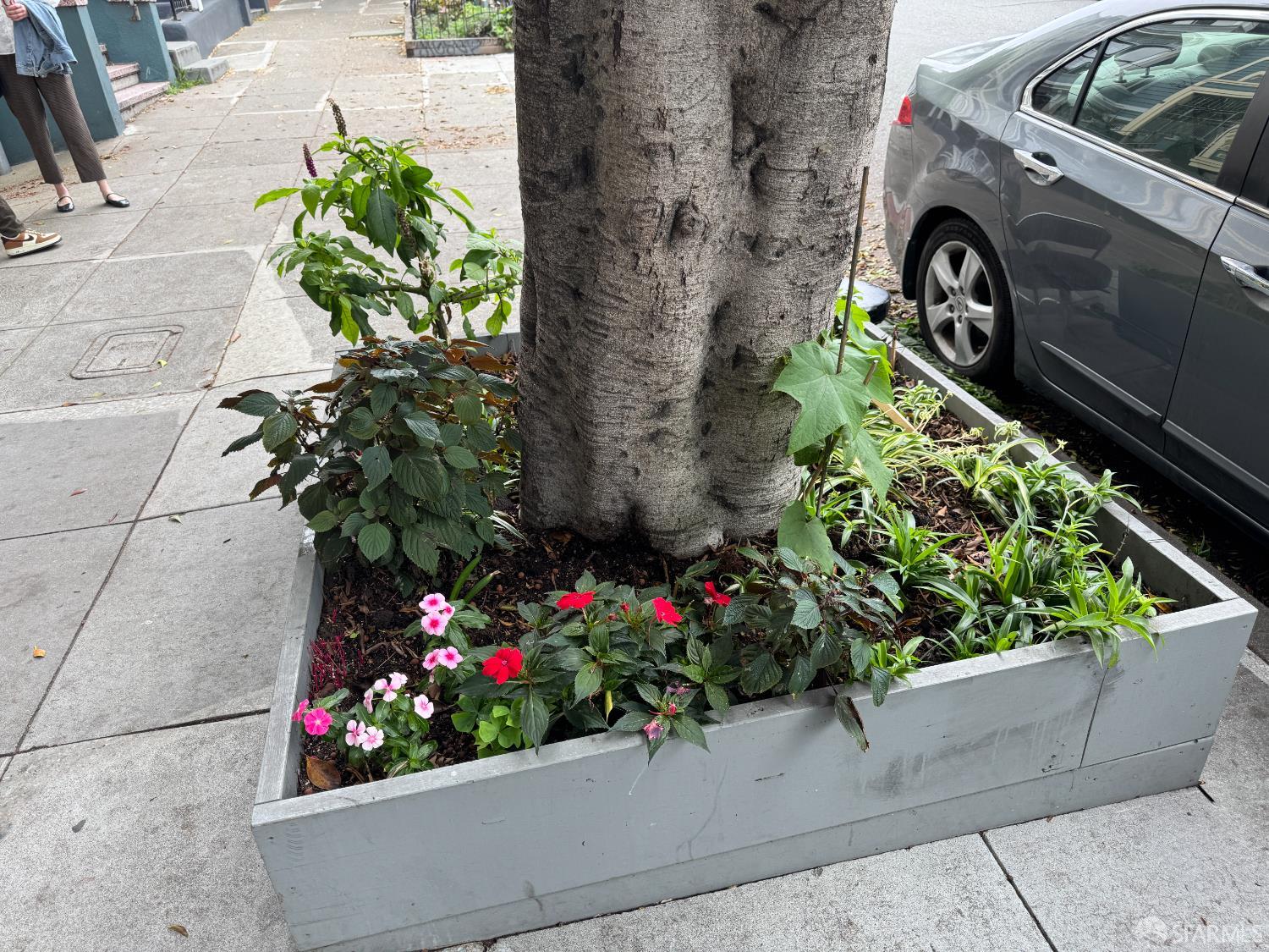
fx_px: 880
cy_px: 476
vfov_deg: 56.8
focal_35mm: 24
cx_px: 634
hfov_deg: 71.6
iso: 64
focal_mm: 6.76
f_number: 1.78
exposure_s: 1/157
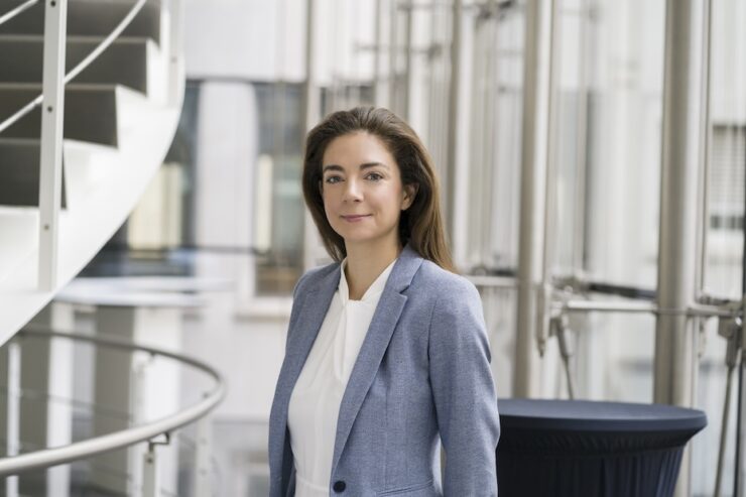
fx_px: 1761
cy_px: 248
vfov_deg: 16.1
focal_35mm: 85
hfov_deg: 23.9
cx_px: 373
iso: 320
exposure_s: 1/250
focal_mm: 85
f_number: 3.2
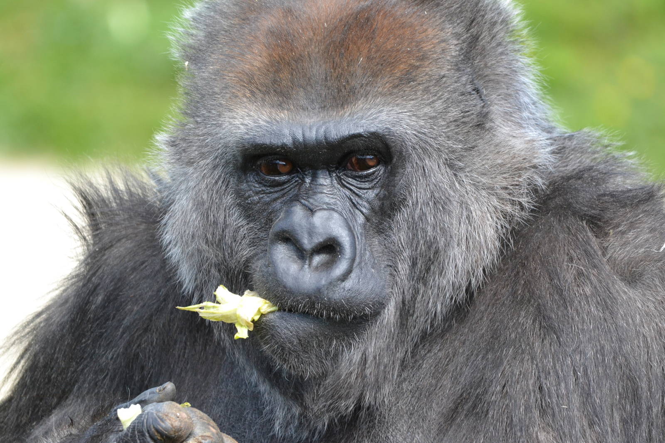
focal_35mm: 750
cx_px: 332
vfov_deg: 1.8
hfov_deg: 2.7
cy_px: 222
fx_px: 13854
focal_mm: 500
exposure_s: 1/500
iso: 1250
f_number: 6.3
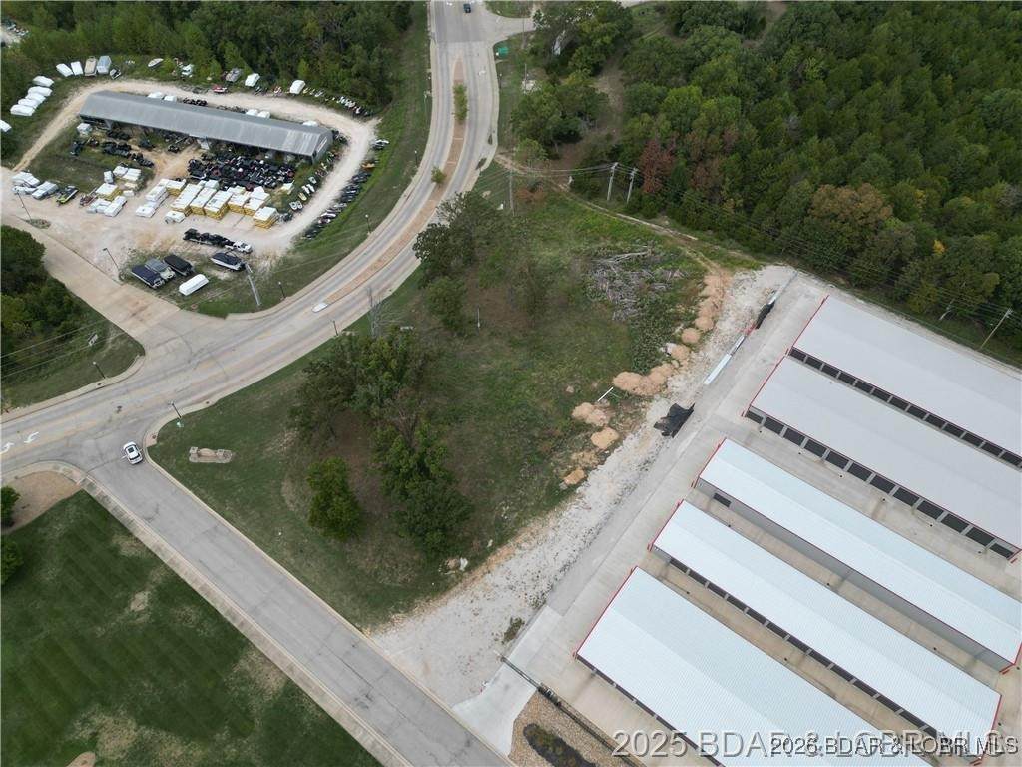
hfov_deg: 71.6
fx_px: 709
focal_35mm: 24
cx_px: 511
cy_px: 384
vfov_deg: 56.8
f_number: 1.7
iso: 130
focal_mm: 6.72
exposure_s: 1/2000
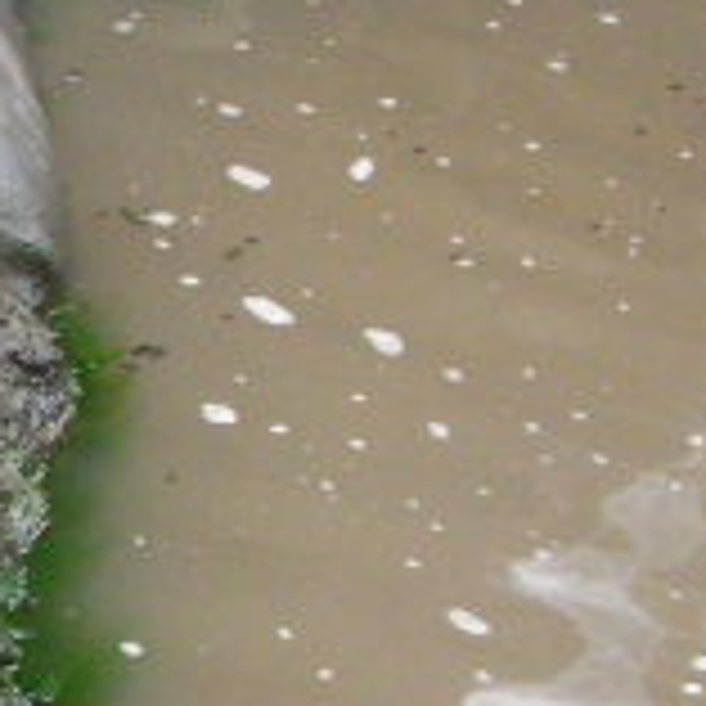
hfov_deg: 11.9
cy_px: 387
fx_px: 3161
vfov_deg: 12.7
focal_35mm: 137
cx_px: -522
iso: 400
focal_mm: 6.3
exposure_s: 1/71.3
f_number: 3.5
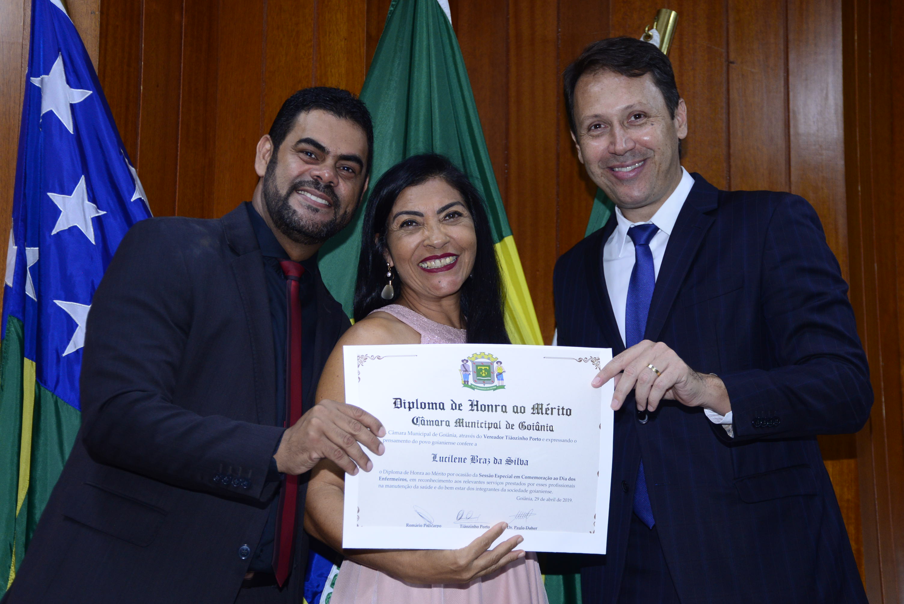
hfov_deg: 30.5
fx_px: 1658
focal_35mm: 66
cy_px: 302
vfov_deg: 20.6
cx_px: 452
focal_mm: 66
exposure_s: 1/80
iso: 1600
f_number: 5.6
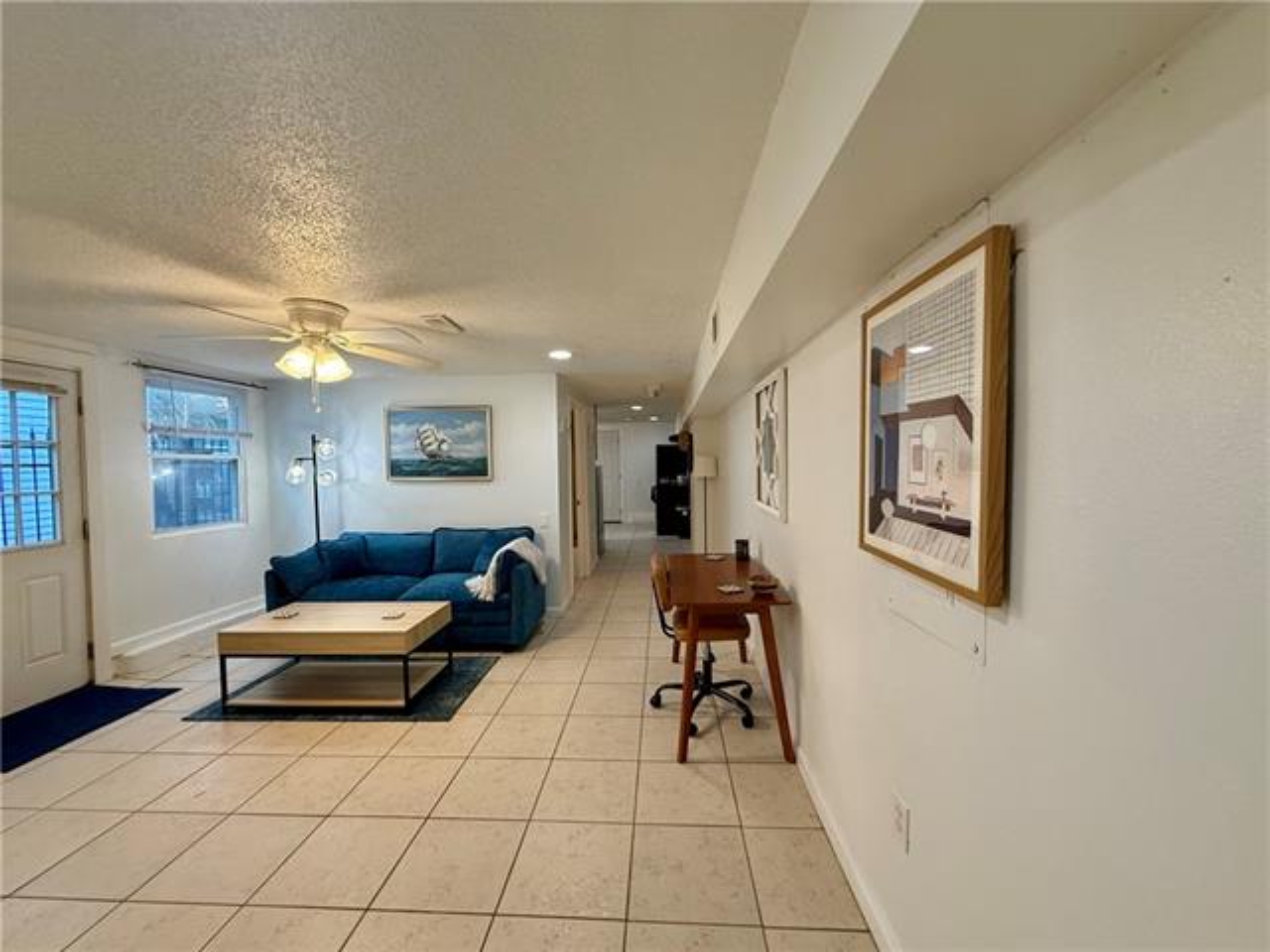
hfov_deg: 102.1
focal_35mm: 14
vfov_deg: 85.7
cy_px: 476
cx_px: 635
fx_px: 514
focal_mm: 2.22
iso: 320
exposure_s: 1/120
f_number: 2.2
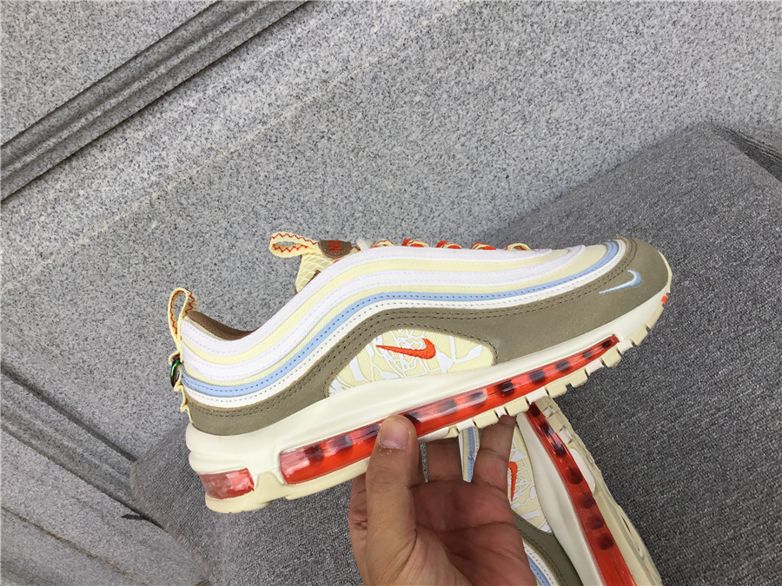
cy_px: 293
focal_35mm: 31
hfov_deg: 58.4
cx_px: 391
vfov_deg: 45.4
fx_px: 700
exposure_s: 1/110
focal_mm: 3.3
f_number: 2.4
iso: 25
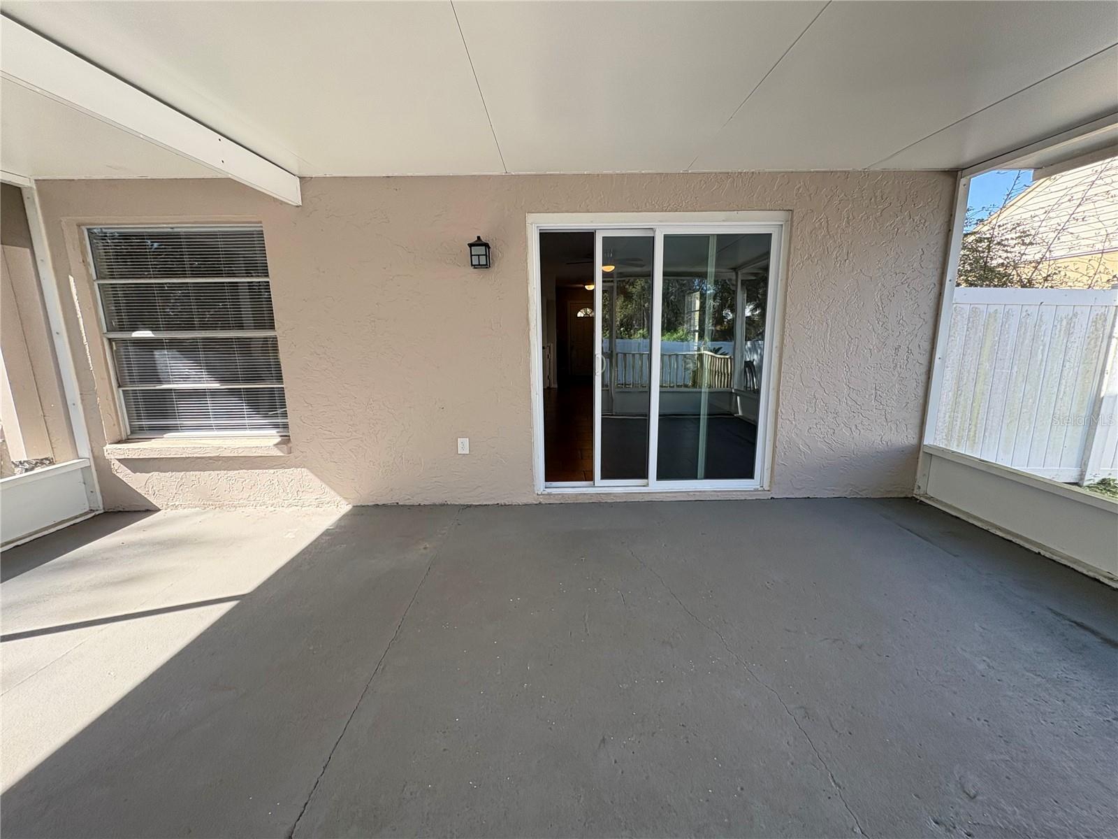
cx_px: 559
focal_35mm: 14
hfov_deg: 102.1
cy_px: 420
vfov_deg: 85.7
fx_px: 452
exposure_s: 1/151
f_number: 2.2
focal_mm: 2.22
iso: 64
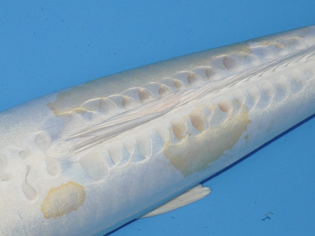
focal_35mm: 168
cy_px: 181
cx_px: 123
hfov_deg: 11.8
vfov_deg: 8.8
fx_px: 1529
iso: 1250
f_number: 5
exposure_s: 1/160
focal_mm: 44
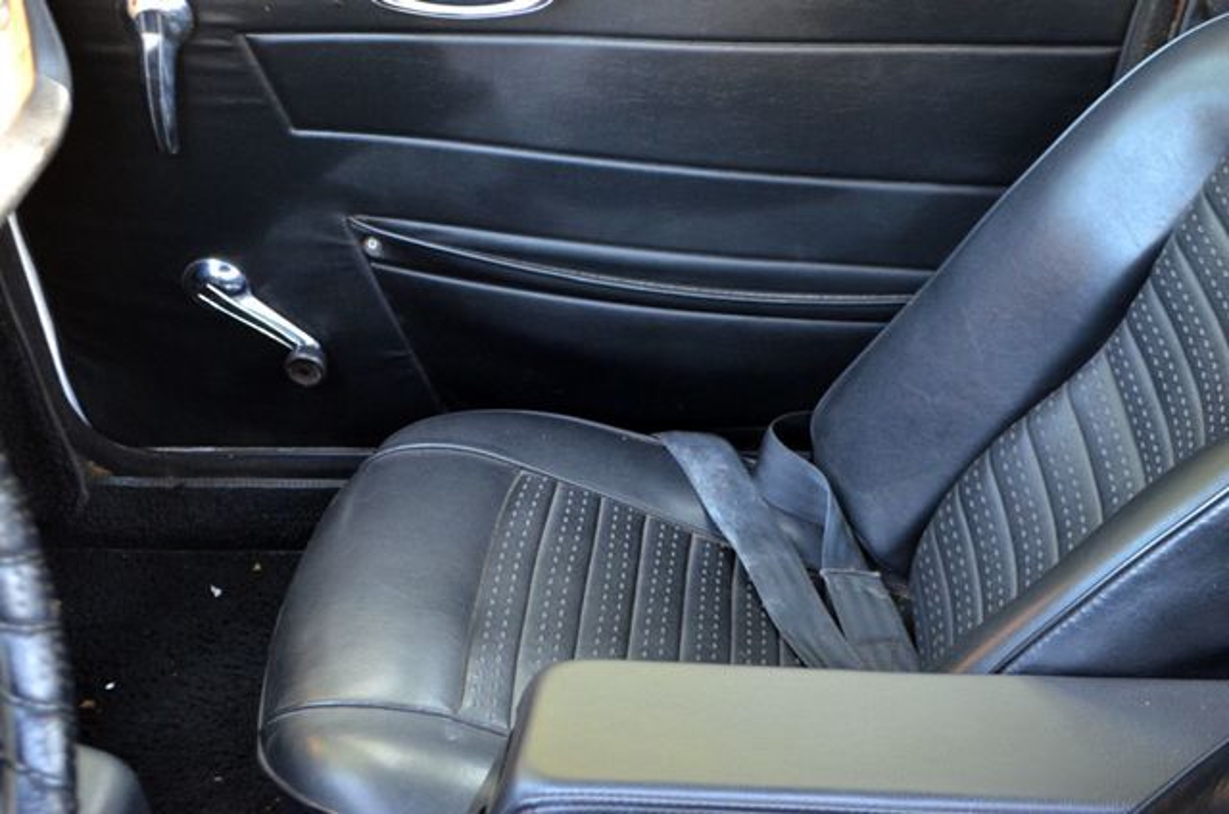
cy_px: 407
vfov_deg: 22.5
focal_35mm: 60
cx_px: 614
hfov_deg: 33.5
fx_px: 2044
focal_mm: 40
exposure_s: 1/30
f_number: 5.3
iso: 1100
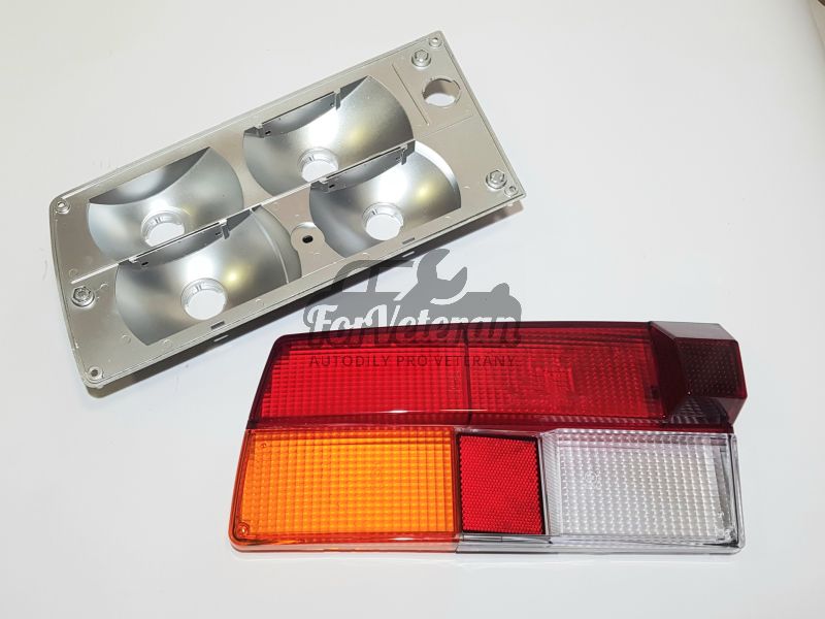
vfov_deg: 53.1
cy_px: 310
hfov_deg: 67.3
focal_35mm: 26
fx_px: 620
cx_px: 412
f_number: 1.7
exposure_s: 1/100
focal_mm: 4.2
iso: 64
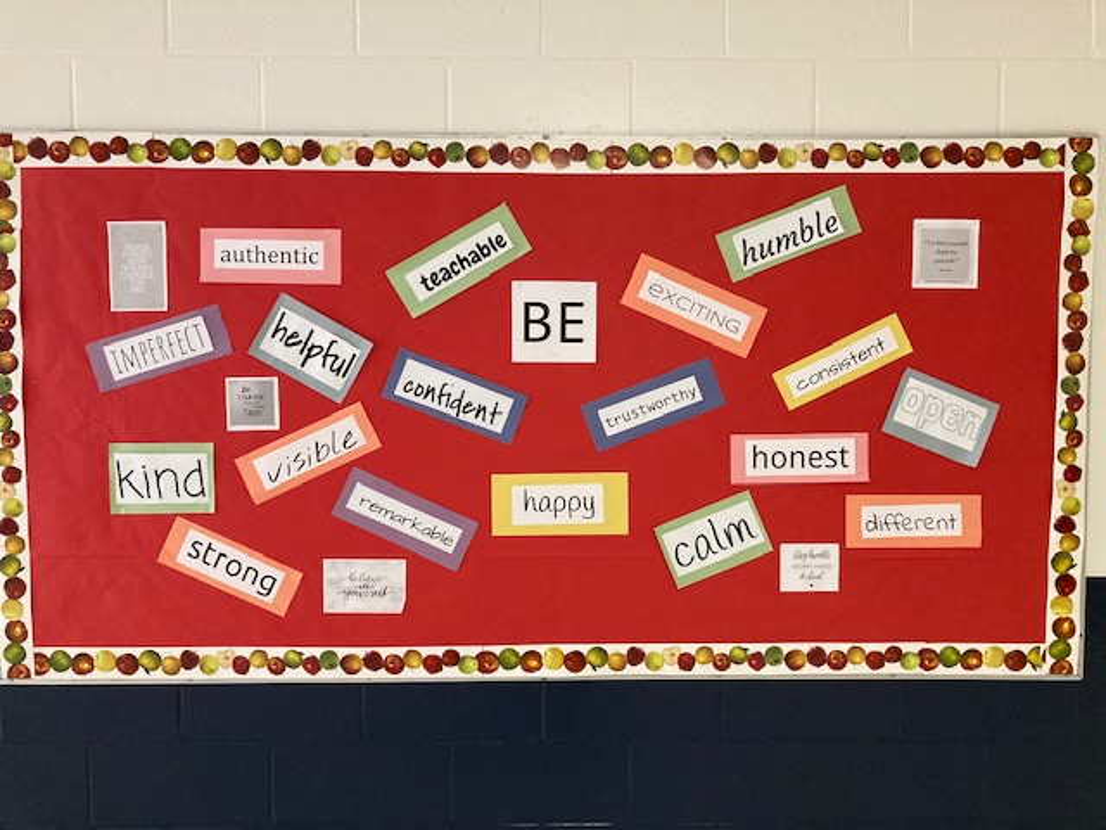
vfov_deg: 49.7
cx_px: 553
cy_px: 415
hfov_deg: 63.4
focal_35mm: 28
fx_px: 895
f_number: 1.8
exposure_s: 1/60
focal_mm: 3.99
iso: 250
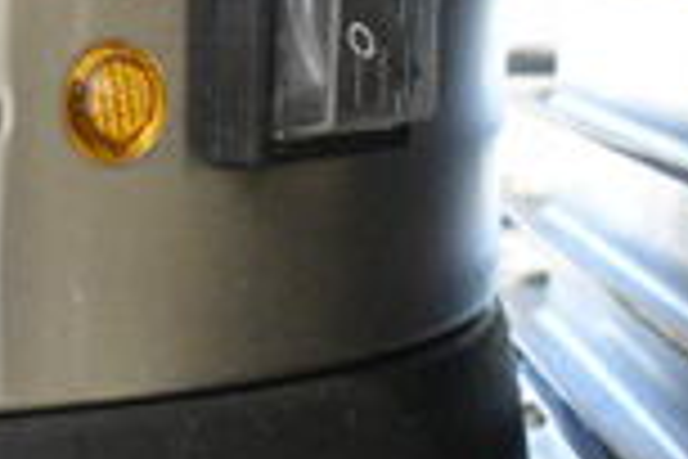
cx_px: -612
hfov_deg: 12.7
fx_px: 2752
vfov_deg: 9.5
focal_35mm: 144
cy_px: 140
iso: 6400
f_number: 7.1
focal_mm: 24
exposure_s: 1/200
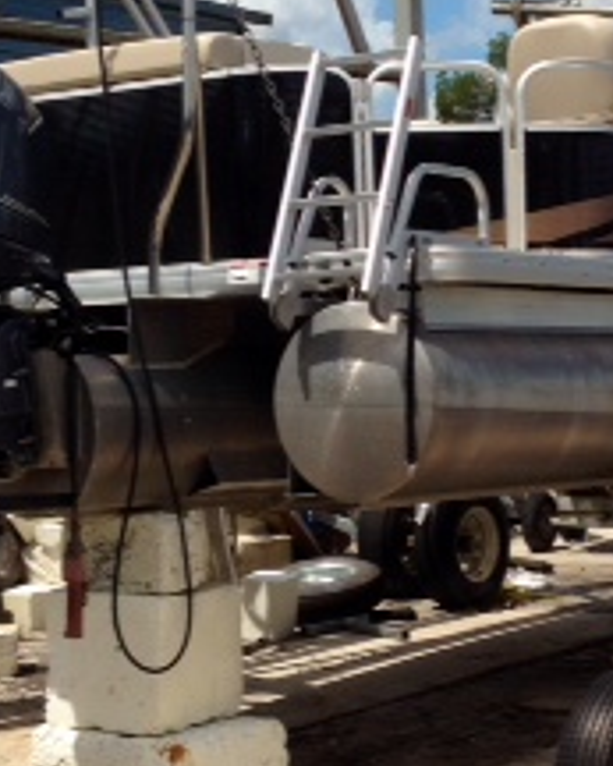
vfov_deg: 19.0
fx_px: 2289
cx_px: 418
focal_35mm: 101
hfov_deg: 15.2
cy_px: 326
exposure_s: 1/2762
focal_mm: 4.28
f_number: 2.4
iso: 50
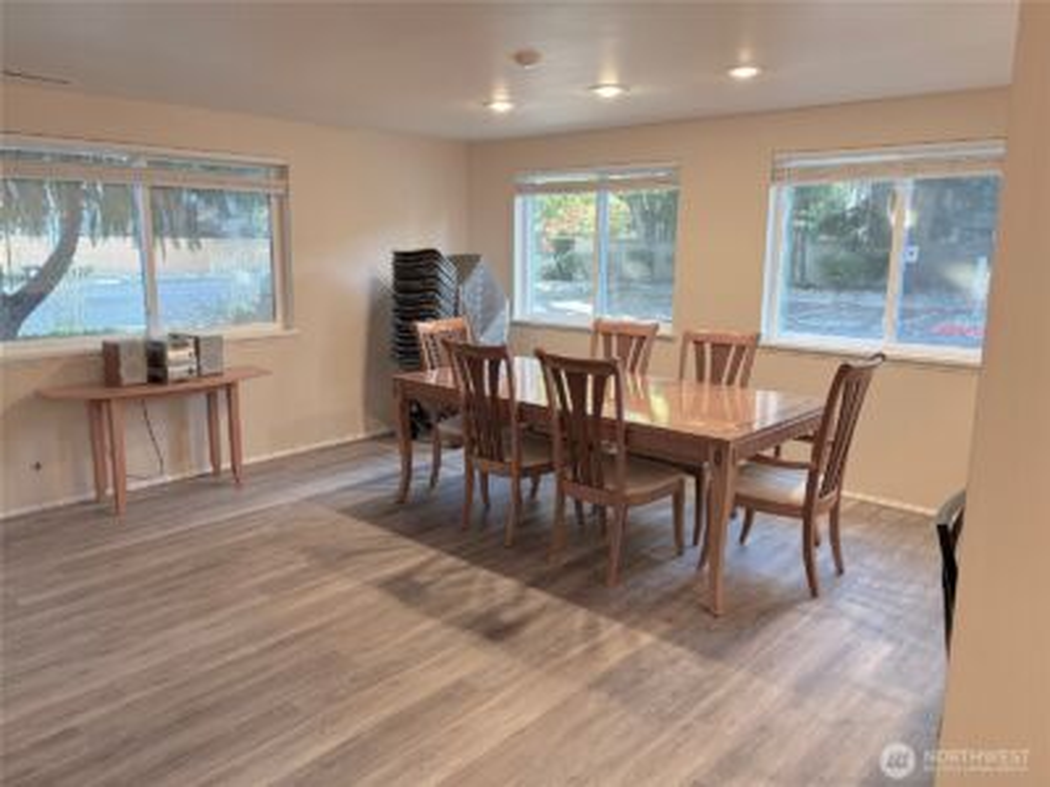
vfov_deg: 53.1
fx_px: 789
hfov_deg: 67.3
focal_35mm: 26
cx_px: 525
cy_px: 394
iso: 160
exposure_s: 1/60
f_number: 1.6
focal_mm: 5.96
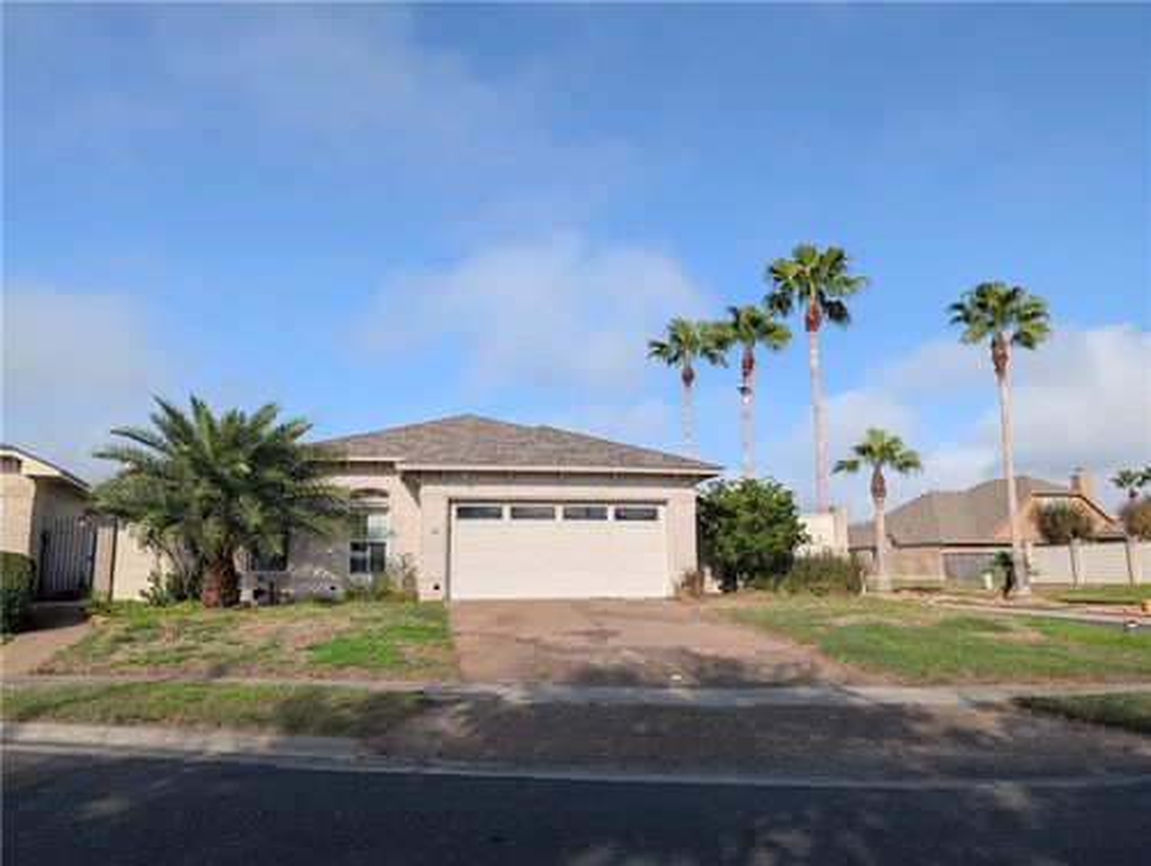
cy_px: 433
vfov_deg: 56.9
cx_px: 576
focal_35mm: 24
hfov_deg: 71.5
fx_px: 799
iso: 19
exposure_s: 1/1383
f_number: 1.68
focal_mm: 6.9
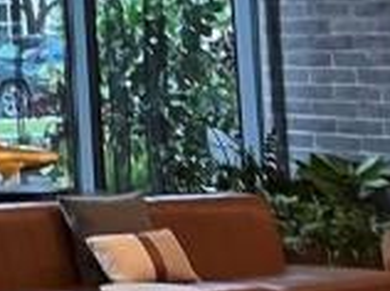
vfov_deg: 9.1
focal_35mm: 158
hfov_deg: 10.1
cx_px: -691
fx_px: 1777
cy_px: -143
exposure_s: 1/60
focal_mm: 5.7
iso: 80
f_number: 1.5
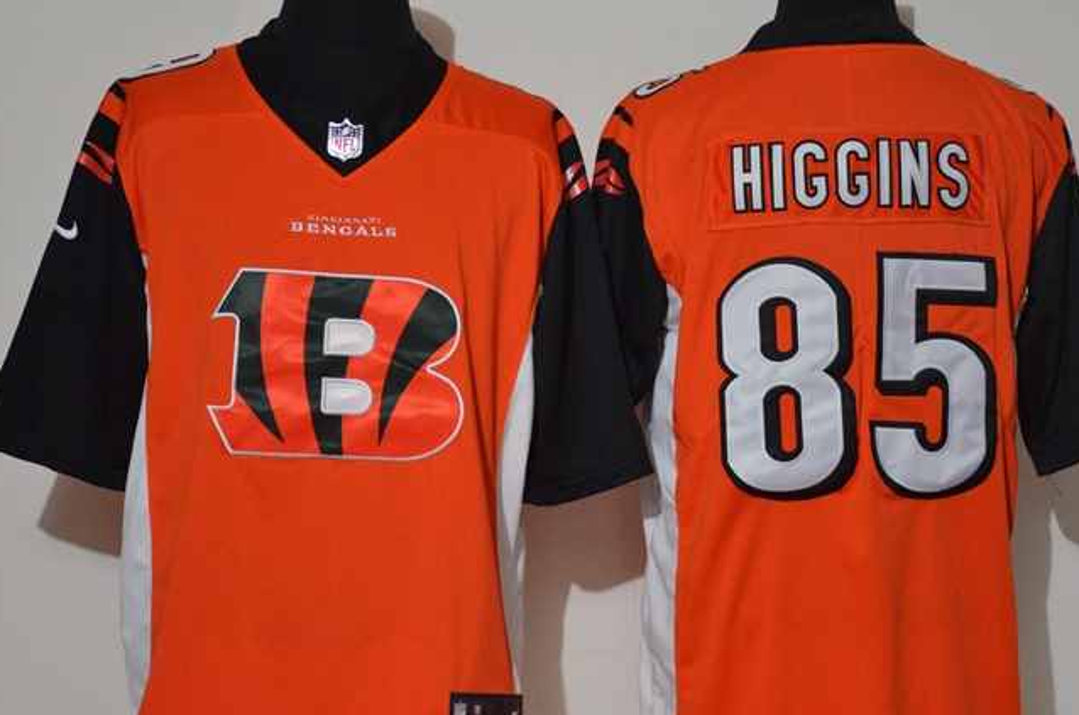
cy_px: 367
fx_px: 2812
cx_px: 585
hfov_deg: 21.7
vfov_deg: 14.5
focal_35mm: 94
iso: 4000
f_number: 4.8
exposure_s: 1/20
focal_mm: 50
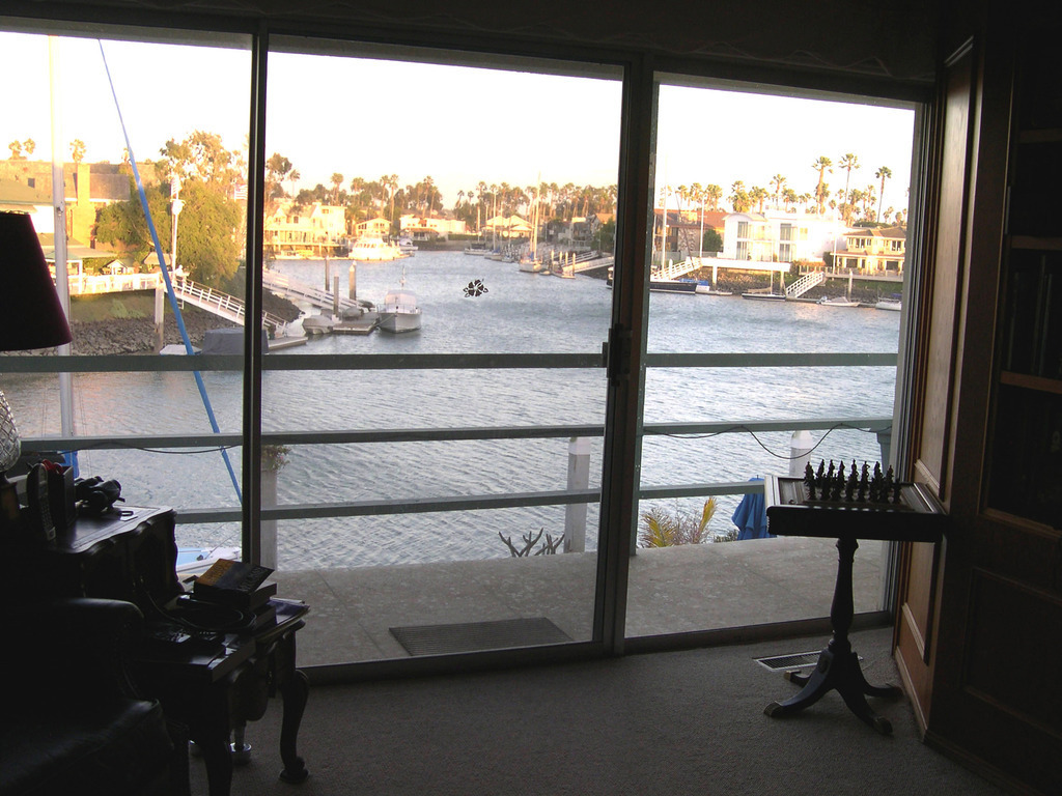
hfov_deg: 49.0
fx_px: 1166
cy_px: 398
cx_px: 531
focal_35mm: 38
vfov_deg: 37.7
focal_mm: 8
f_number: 2.8
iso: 100
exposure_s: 1/77.2
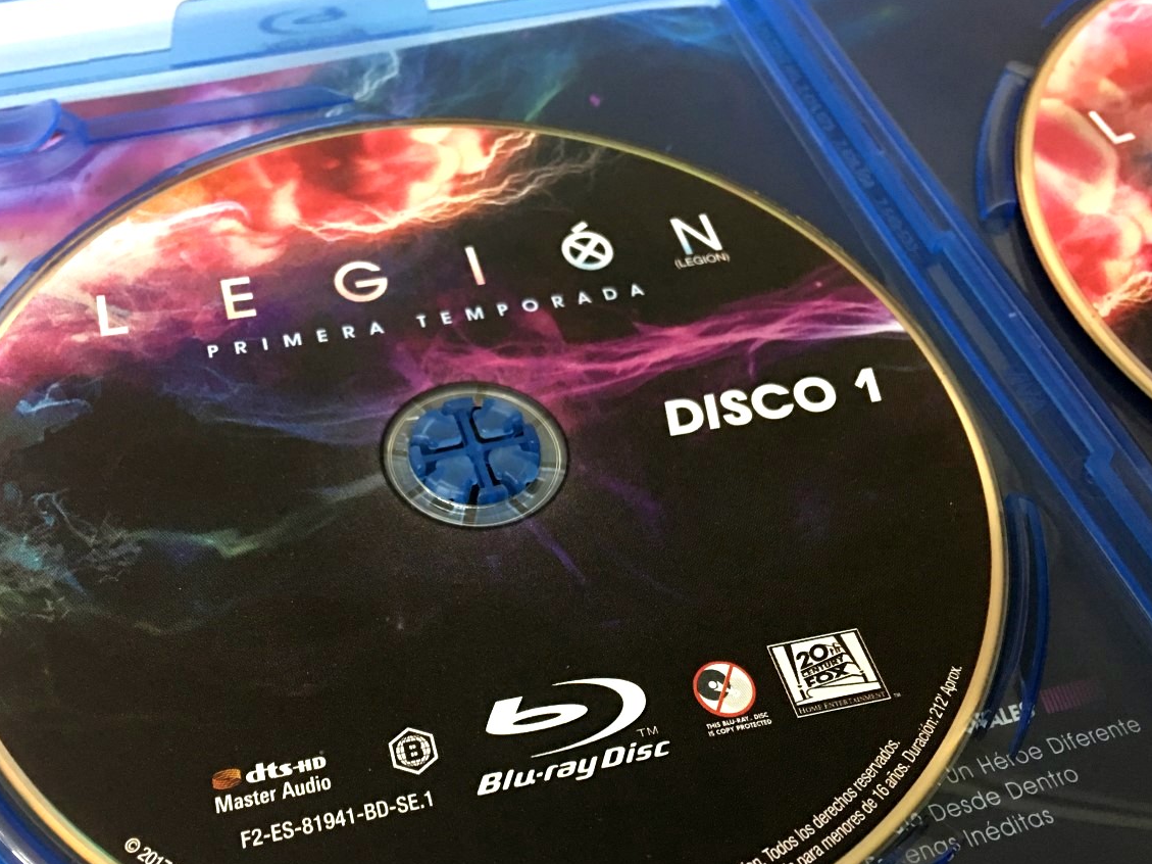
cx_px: 502
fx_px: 1231
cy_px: 529
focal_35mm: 37
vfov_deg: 38.4
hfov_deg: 50.0
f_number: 2.2
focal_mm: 4.15
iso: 80
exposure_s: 1/10
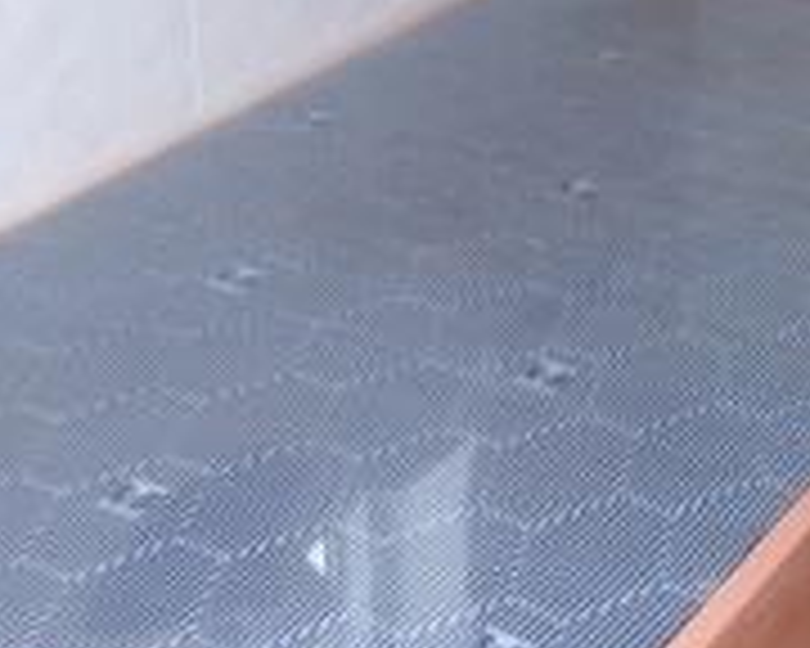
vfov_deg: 19.2
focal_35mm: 80
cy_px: 382
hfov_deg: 23.8
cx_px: 418
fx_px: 1918
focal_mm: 5.5
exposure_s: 1/60
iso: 80
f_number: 2.8
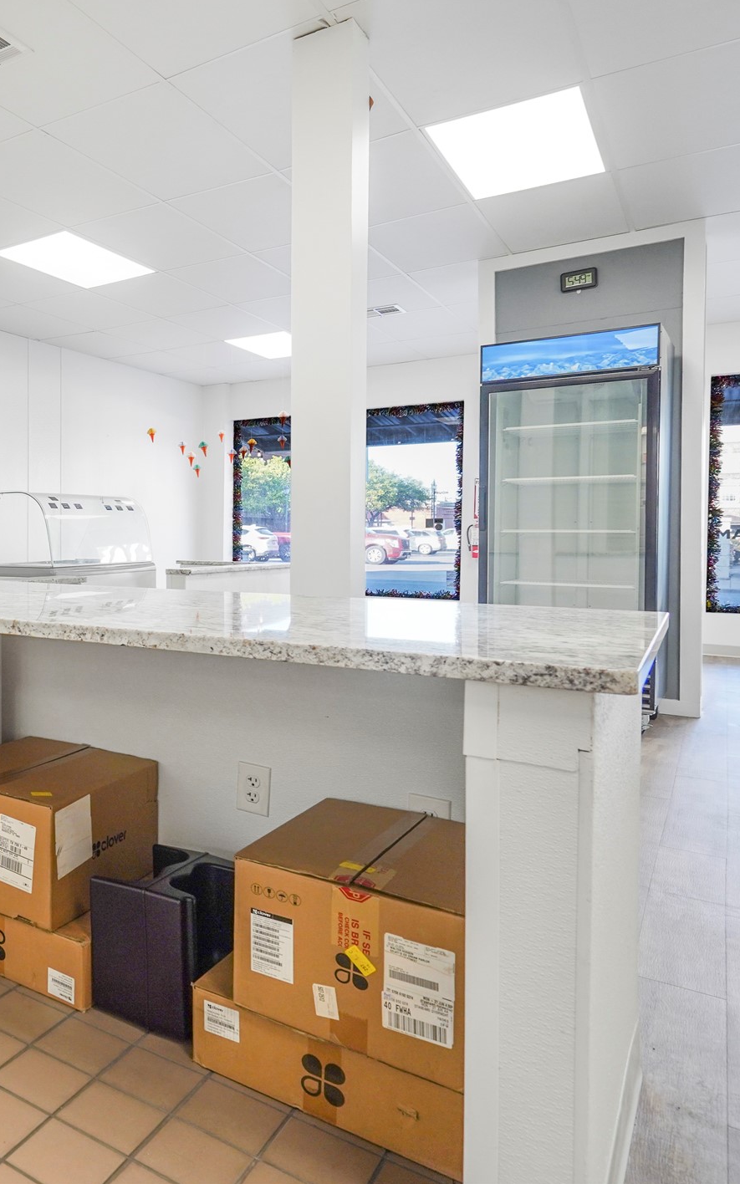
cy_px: 583
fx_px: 807
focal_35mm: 25
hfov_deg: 38.0
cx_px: -131
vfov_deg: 72.5
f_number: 5.6
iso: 320
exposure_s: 1/30
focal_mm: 16
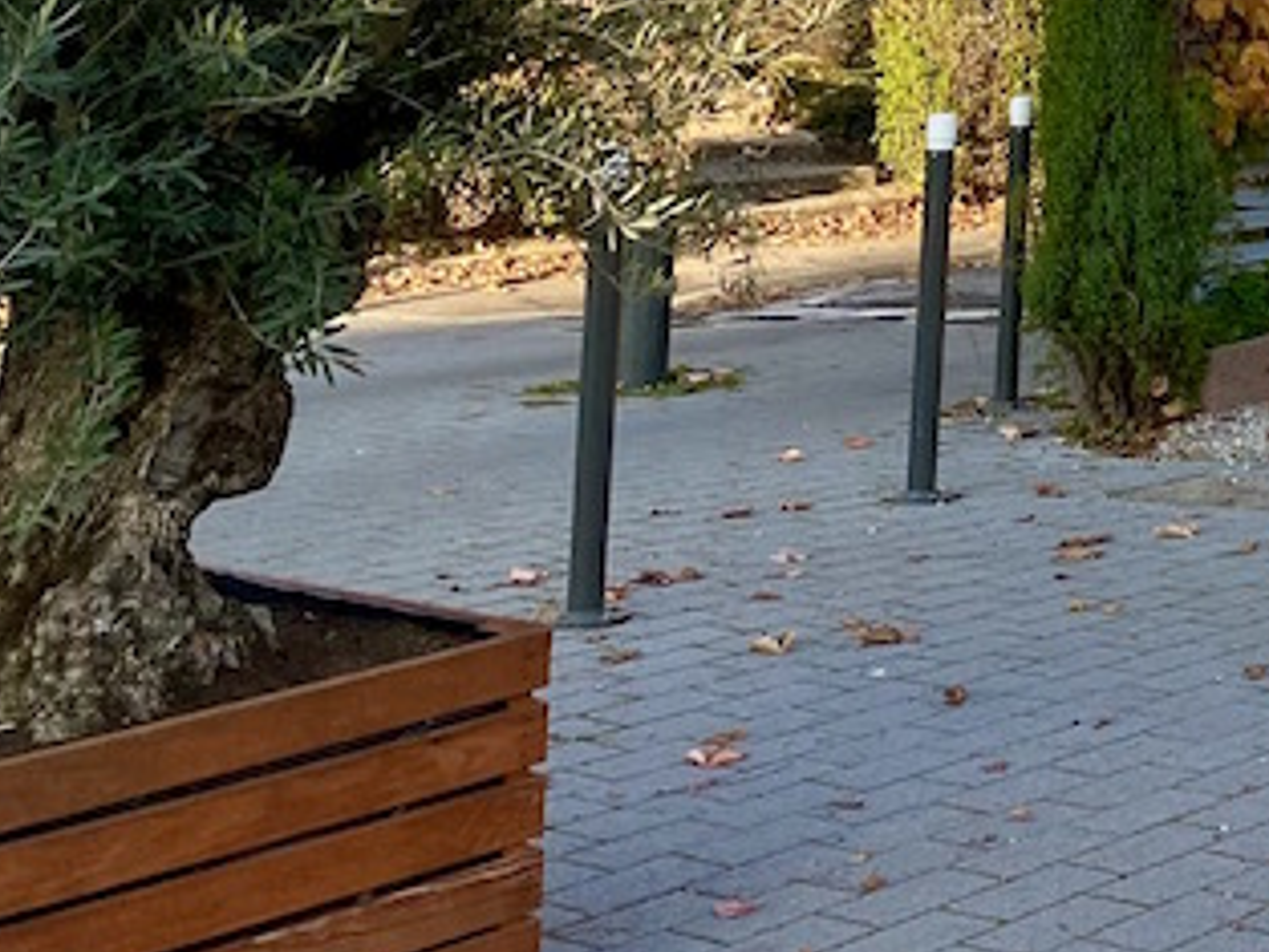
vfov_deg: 16.0
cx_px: 1946
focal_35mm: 85
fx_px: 3117
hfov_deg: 19.7
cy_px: -446
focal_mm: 4.25
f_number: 1.8
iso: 32
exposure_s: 1/693
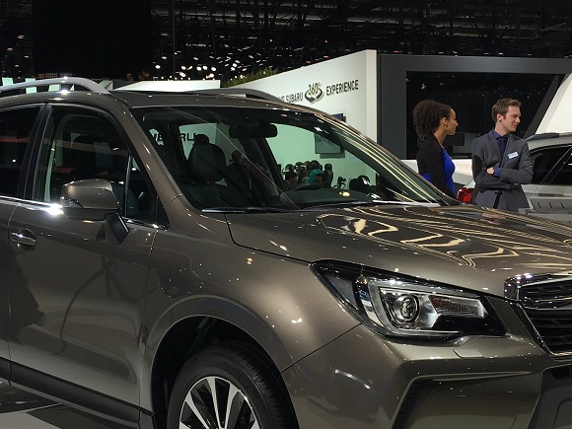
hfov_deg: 32.2
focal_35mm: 60
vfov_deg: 24.4
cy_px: 233
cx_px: 264
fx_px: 991
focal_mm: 4.15
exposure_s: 1/117
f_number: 2.2
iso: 25
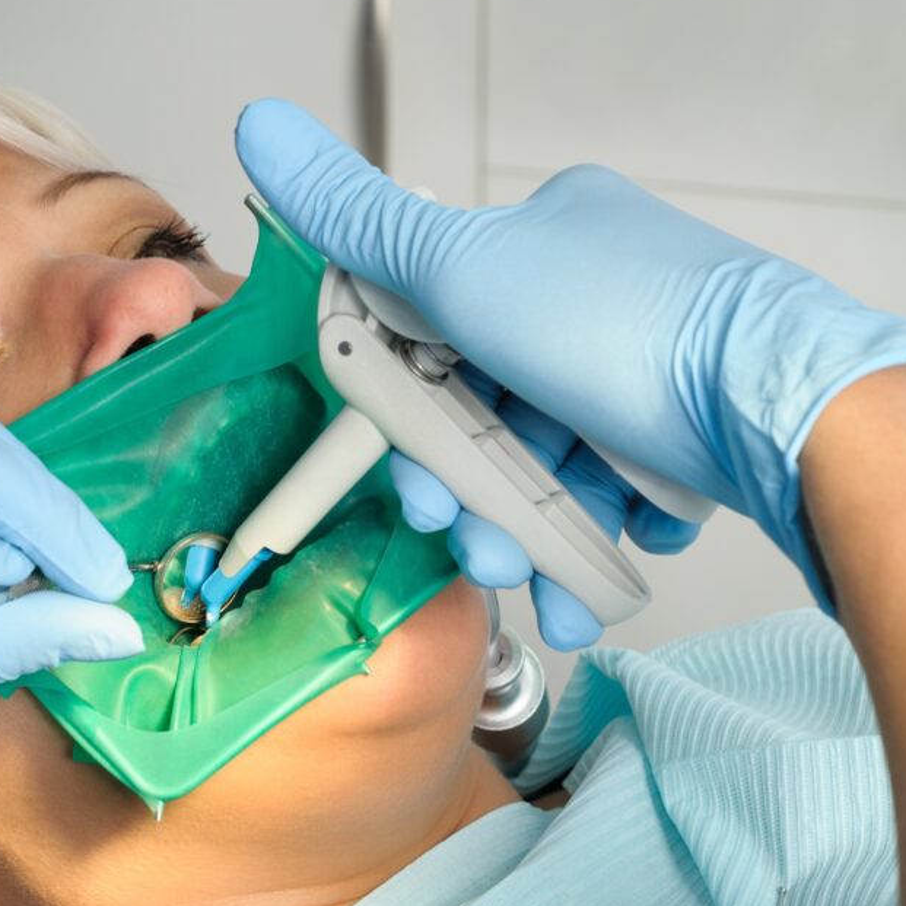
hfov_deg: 16.5
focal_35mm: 105
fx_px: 3109
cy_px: 474
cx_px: 306
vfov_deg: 16.6
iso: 200
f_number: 8
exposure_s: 1/60
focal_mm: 50
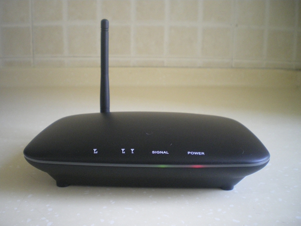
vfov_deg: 39.7
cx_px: 150
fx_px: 313
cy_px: 113
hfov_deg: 51.4
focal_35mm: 36
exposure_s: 1/50
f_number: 3.1
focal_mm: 6.3
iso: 500
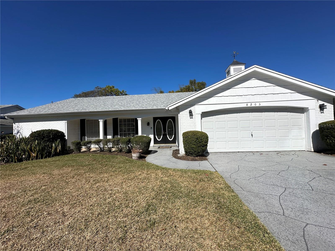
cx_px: 168
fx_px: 135
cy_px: 126
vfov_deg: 85.7
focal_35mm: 14
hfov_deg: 102.1
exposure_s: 1/5814
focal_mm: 2.22
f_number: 2.2
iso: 50
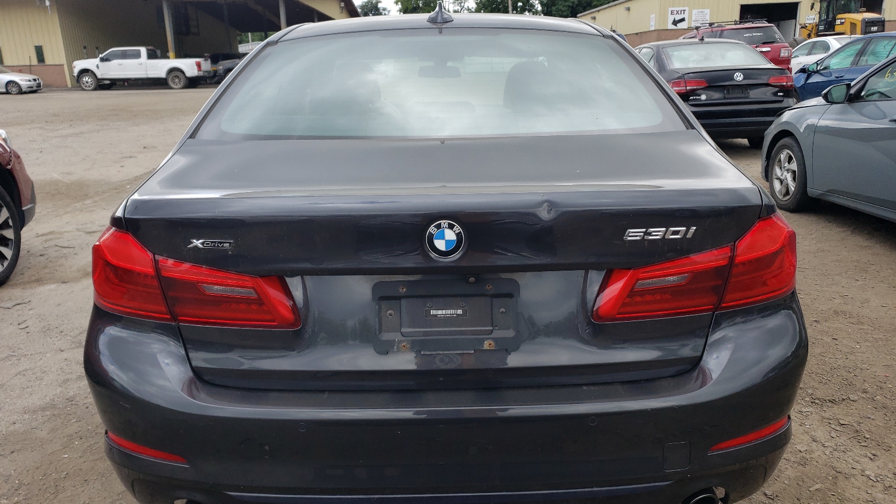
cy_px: 275
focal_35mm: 29
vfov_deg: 40.1
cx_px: 447
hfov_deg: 66.1
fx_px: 689
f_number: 1.5
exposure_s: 1/1111
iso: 50
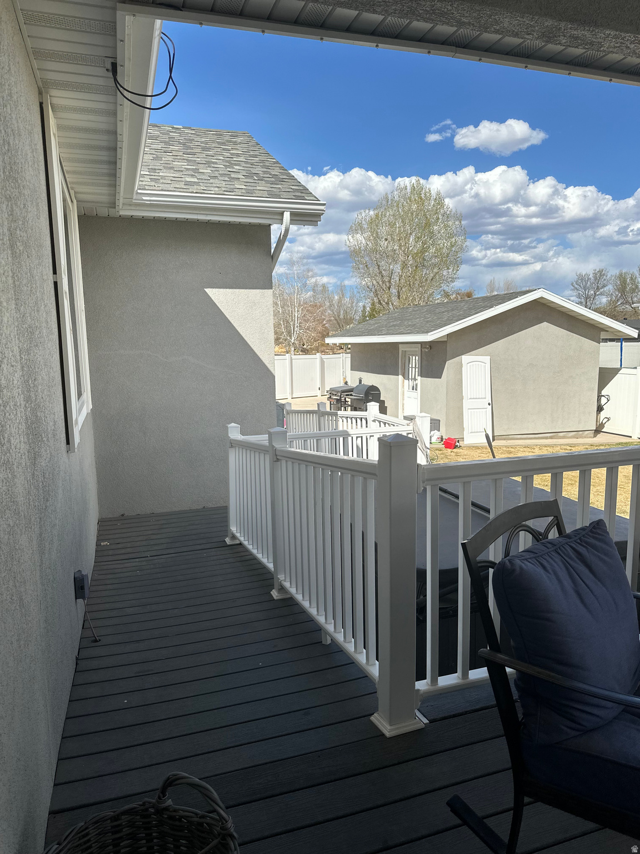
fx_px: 592
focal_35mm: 24
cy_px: 427
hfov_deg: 56.8
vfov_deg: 71.6
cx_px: 320
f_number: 1.78
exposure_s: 1/4762
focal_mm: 6.86
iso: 80
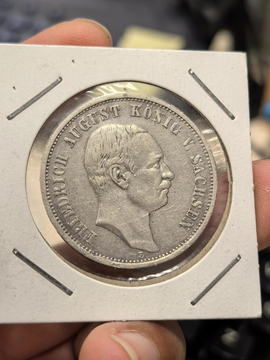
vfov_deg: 35.5
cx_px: 135
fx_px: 562
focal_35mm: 54
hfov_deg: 27.0
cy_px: 180
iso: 160
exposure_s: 1/50
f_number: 2
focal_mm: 6.98
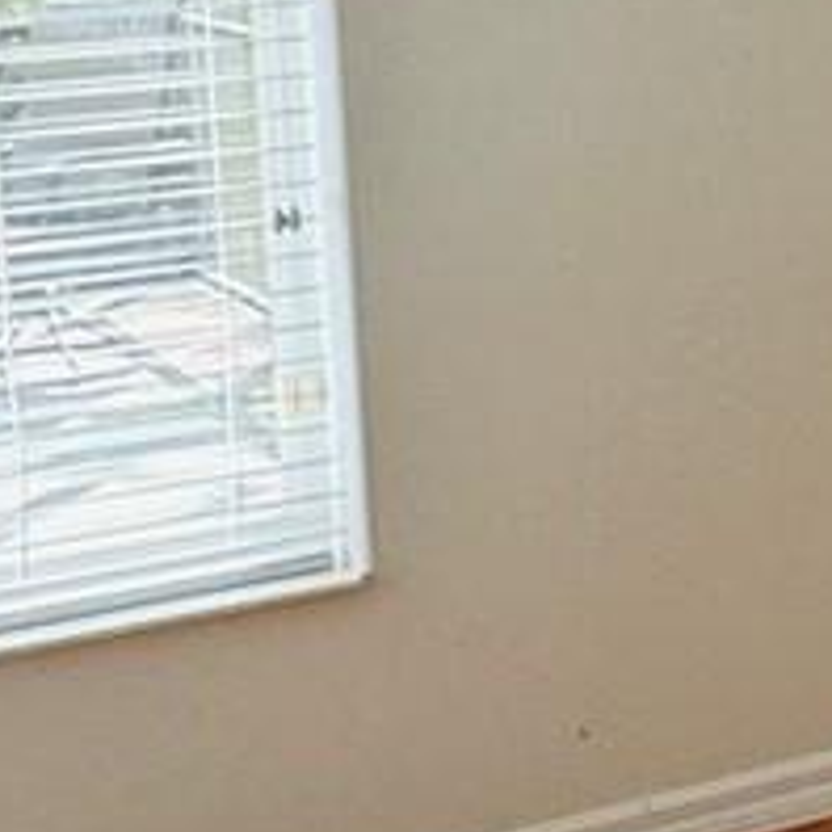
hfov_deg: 14.9
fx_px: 2719
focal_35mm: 100
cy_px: -25
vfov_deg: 17.0
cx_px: 1559
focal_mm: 2.22
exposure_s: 1/120
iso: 160
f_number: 2.2
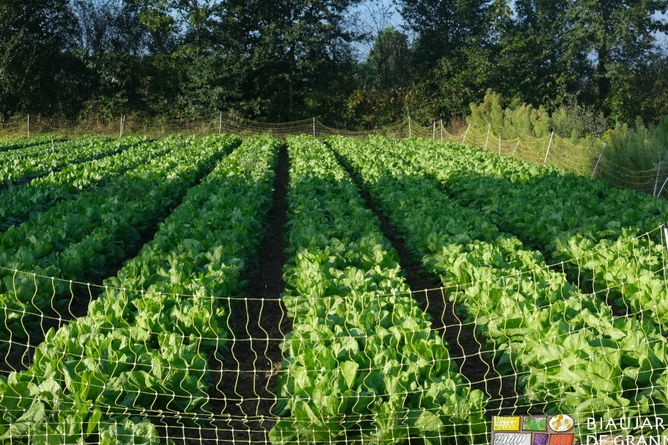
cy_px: 226
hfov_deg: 35.6
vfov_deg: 24.2
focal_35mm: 56
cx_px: 340
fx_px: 1039
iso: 160
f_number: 6.4
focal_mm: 34.3
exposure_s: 1/240
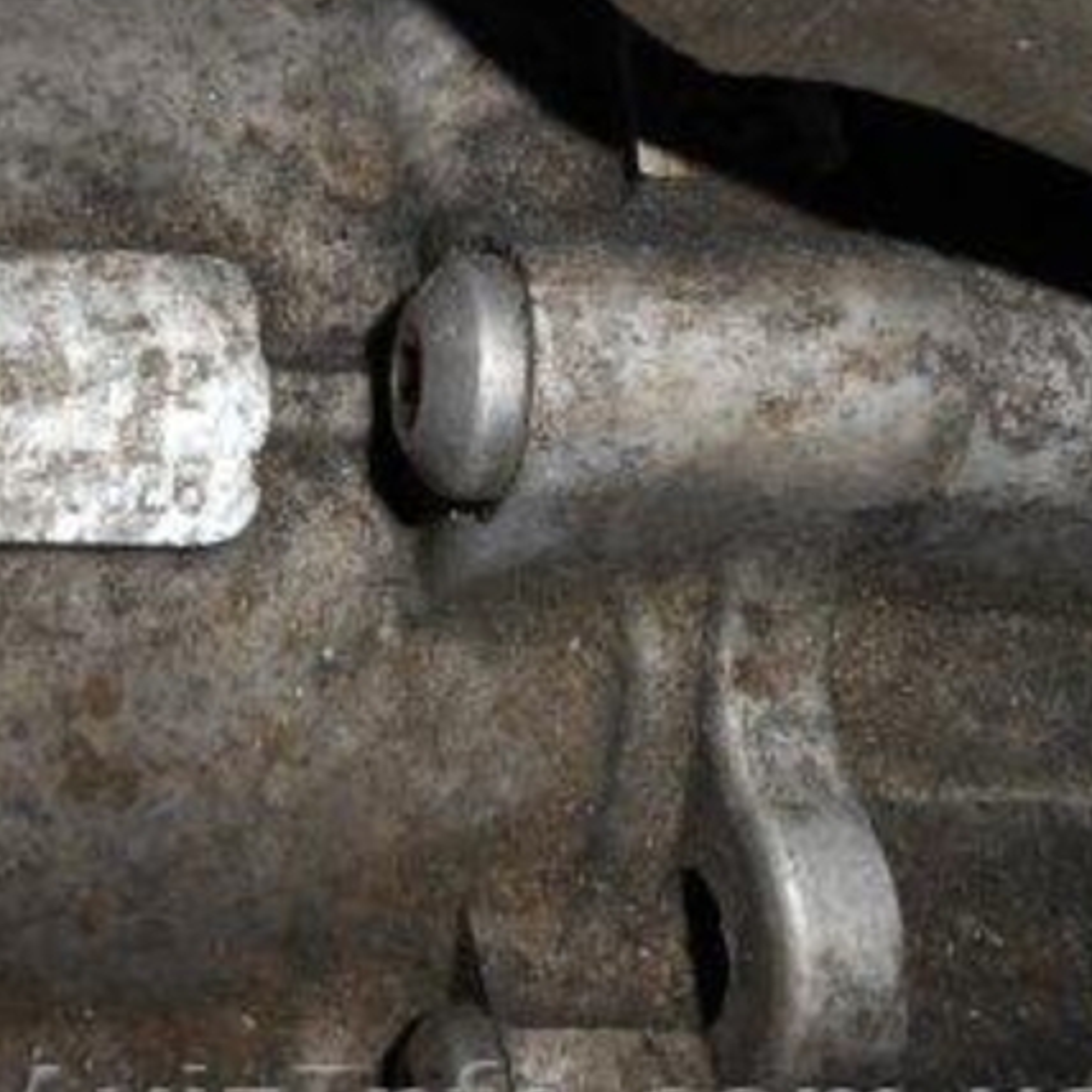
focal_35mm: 43
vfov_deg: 38.9
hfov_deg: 37.0
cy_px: 418
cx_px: 133
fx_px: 1535
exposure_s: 1/25
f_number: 11.5
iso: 80
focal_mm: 4.6
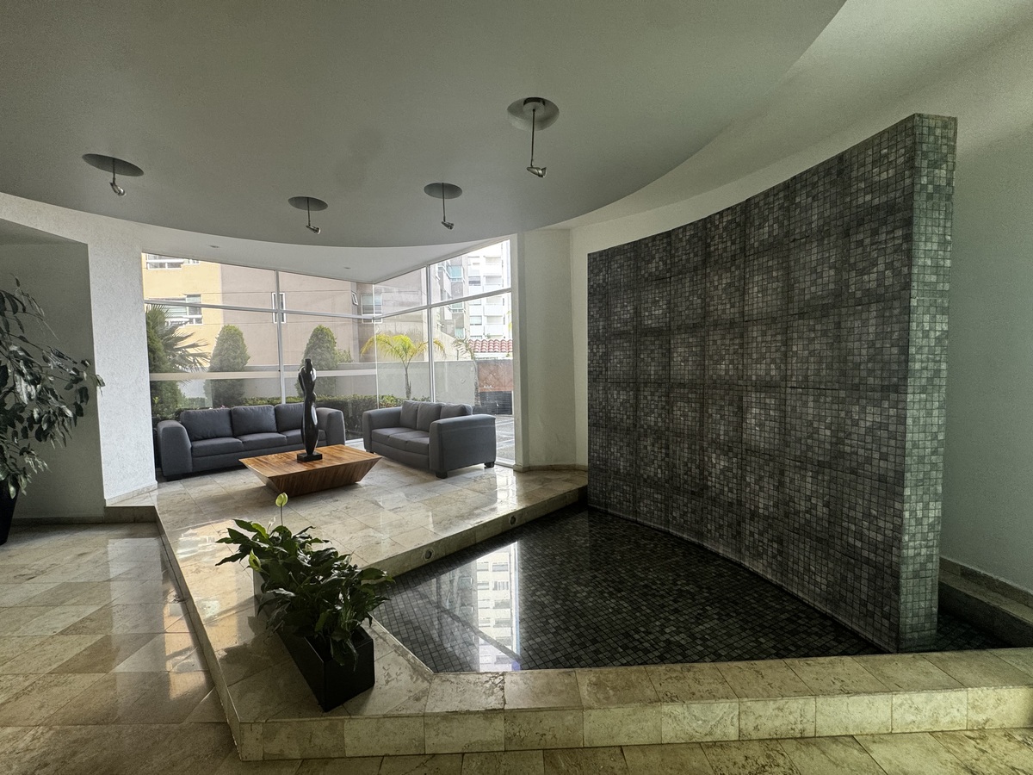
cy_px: 388
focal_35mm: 14
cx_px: 516
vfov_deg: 85.7
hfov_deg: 102.1
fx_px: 418
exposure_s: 1/99
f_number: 2.2
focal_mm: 2.22
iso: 125
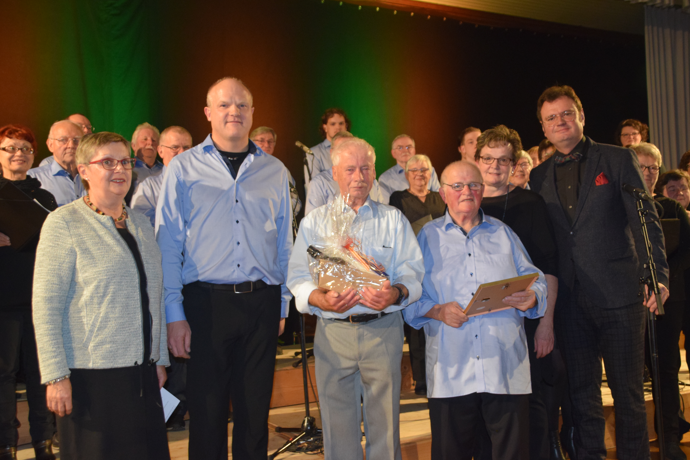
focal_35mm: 39
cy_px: 227
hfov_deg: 50.1
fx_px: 738
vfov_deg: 34.6
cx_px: 345
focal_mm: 25
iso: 1800
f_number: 4
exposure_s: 1/60
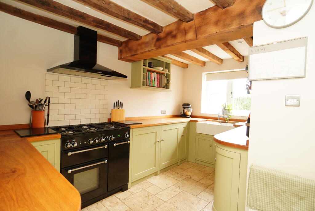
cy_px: 106
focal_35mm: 18
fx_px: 158
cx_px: 158
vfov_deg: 67.5
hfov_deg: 90.0
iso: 800
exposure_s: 1/60
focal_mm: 12
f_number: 4
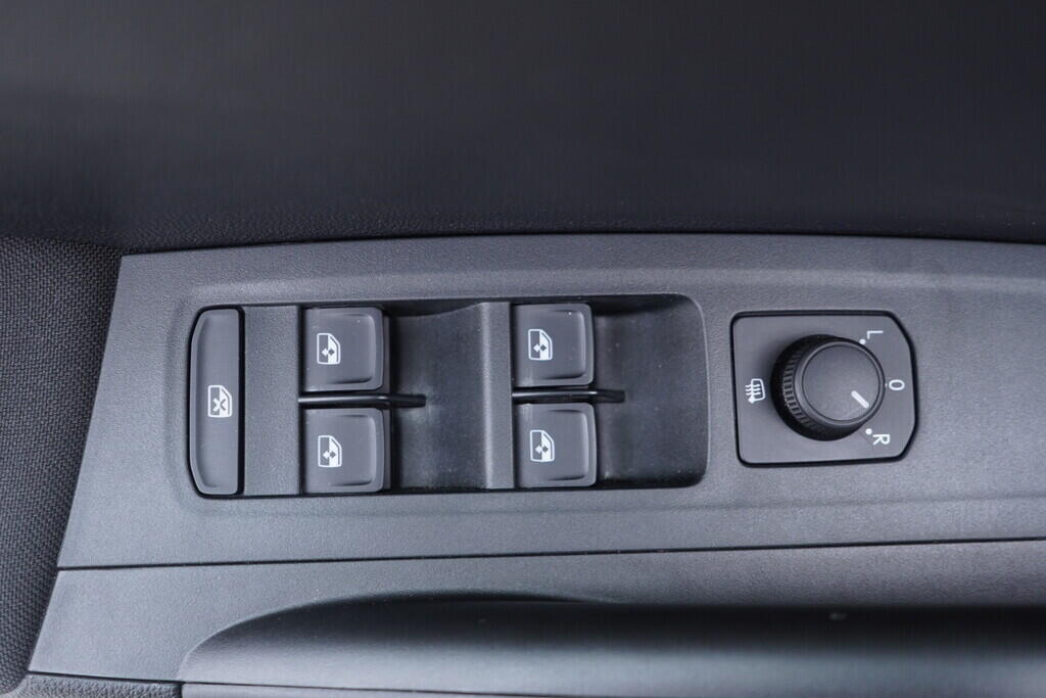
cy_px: 349
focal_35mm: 36
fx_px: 1046
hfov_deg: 53.1
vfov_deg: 36.9
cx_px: 523
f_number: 2.8
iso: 320
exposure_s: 1/40
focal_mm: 24
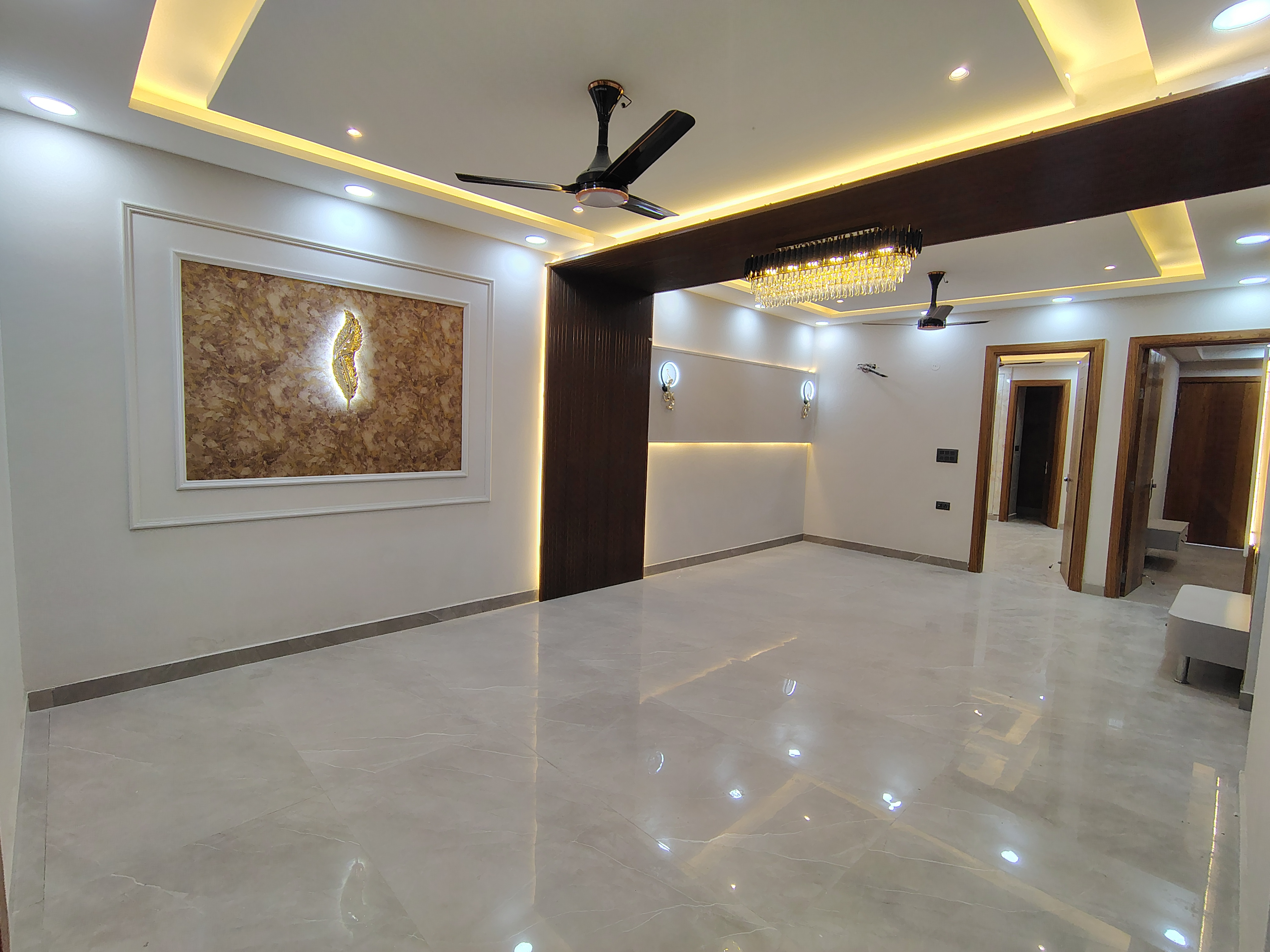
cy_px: 476
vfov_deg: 78.1
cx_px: 635
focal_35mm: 16
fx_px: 587
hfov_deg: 94.5
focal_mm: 2.13
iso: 251
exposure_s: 1/100
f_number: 2.2
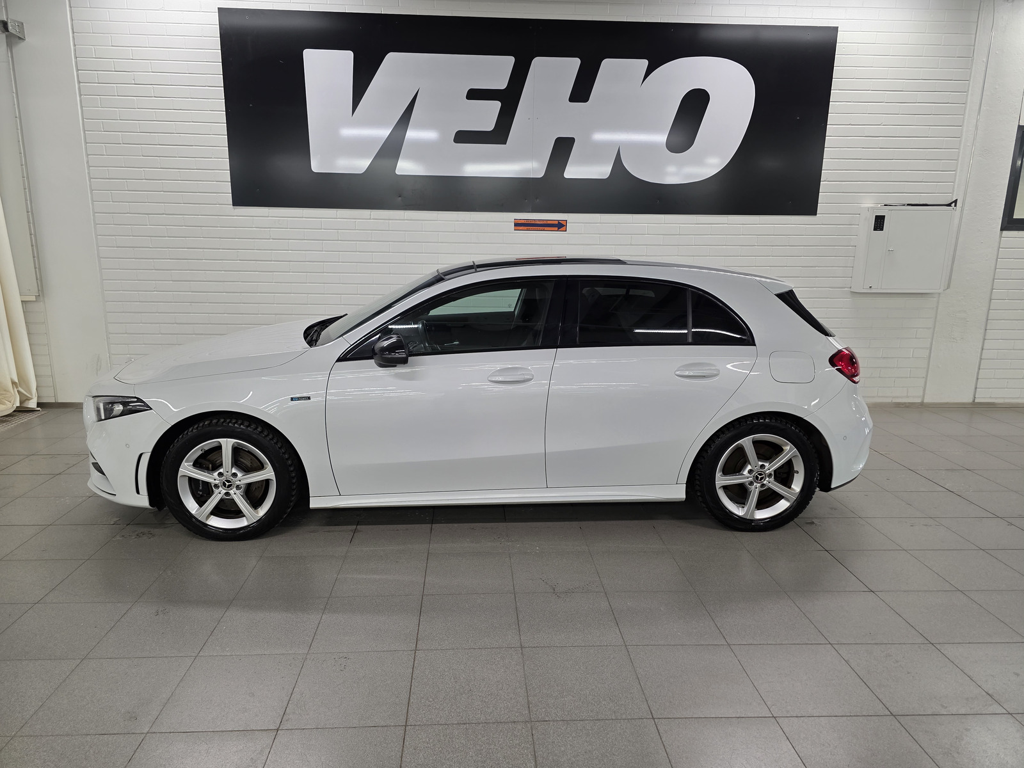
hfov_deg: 73.9
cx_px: 512
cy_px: 384
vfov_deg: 58.9
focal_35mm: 23
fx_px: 680
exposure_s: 1/100
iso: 125
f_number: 1.7
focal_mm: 6.3
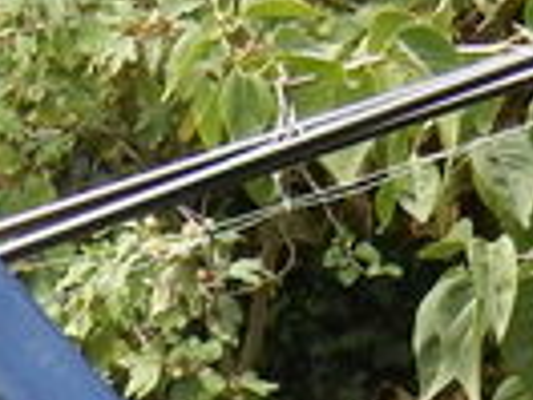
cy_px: 1301
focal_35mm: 272
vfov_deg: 5.1
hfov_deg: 7.2
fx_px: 4188
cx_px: -287
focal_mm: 6.4
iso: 125
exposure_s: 1/100
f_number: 4
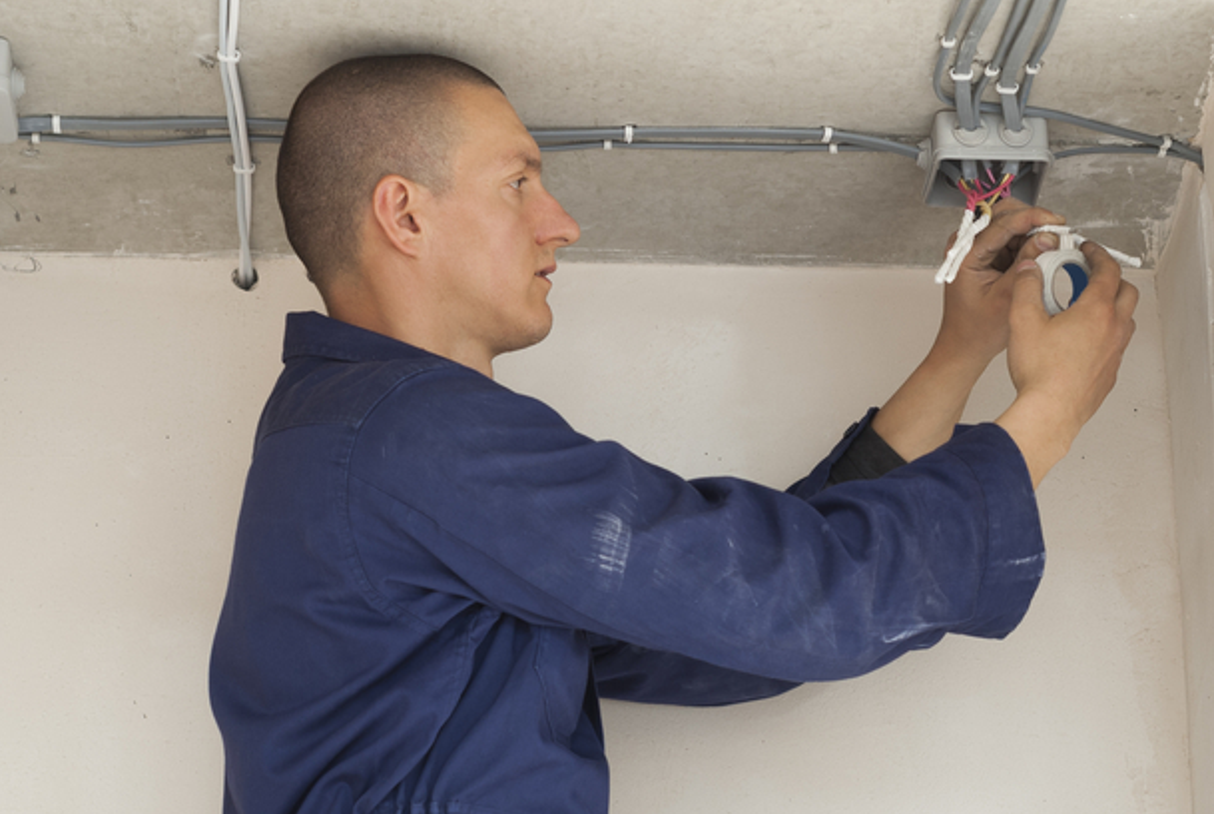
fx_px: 4154
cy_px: 408
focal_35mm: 123
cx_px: 760
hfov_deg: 16.6
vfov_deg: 11.2
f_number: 4.5
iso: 100
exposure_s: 1/40
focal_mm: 50
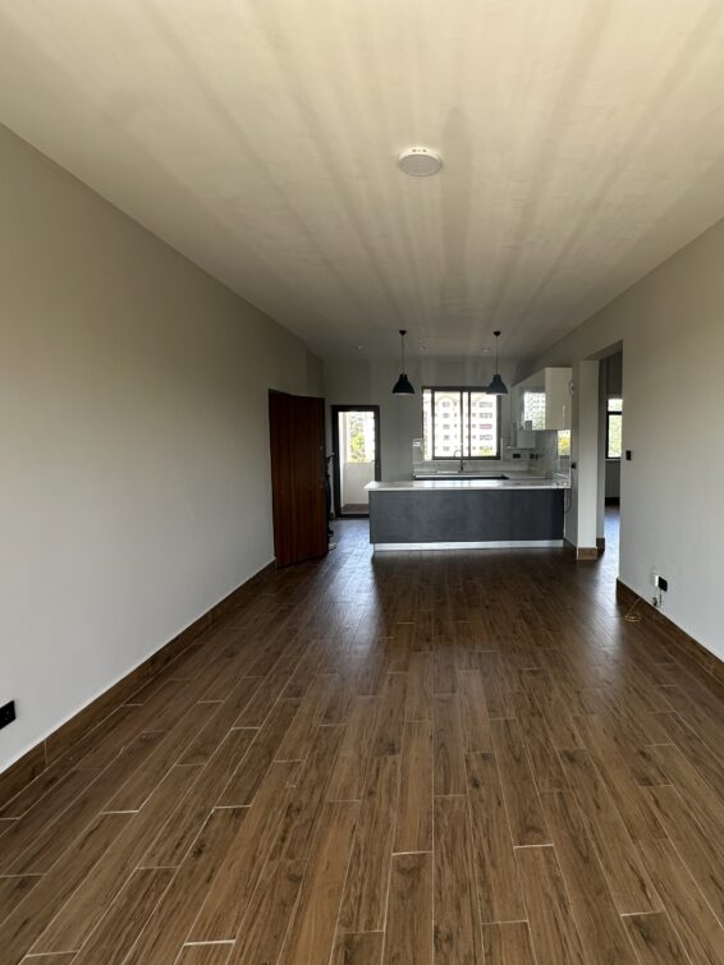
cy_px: 481
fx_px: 530
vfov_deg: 84.7
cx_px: 471
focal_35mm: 19
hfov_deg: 67.2
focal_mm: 2.22
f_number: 2.2
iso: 80
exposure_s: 1/99
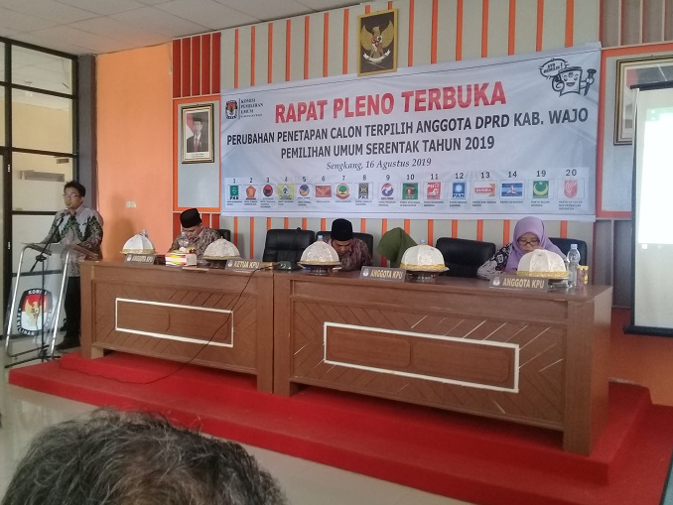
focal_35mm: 32
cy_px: 252
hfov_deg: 56.8
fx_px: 622
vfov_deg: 44.2
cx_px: 329
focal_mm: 3.3
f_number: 2.2
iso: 200
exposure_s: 1/24
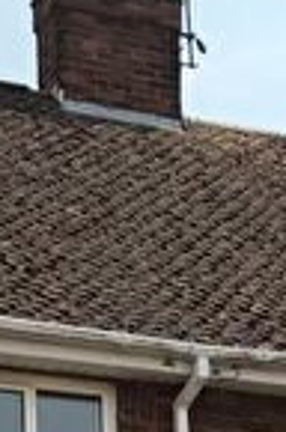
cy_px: 740
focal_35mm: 141
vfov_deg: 13.3
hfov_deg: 9.6
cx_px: 6
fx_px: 1688
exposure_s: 1/3195
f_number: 1.8
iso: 20
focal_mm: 3.99
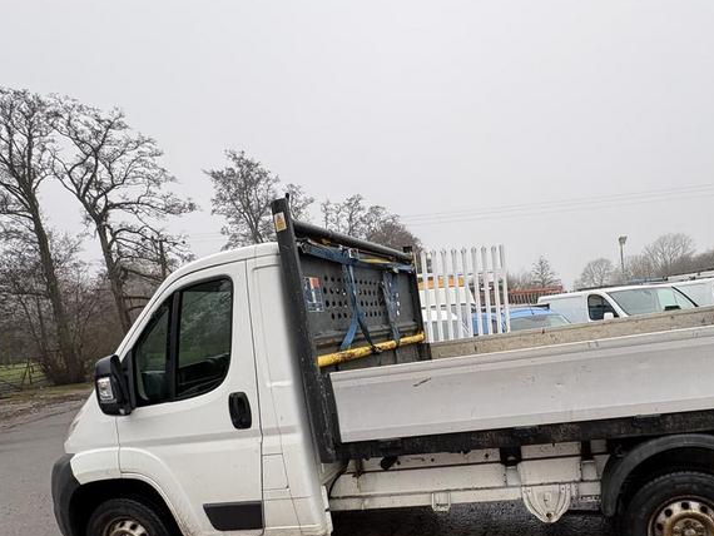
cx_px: 471
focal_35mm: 22
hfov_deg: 74.2
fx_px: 454
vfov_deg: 59.8
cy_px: 353
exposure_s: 1/99
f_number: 2.2
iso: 40
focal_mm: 2.22
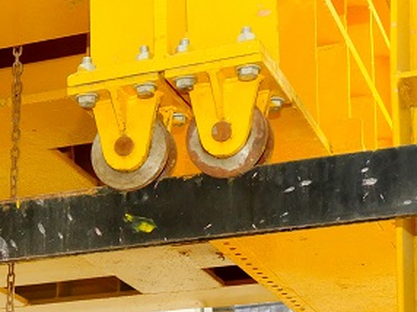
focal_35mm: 112
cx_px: -12
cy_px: 464
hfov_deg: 17.1
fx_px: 1348
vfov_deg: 12.6
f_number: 5
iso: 800
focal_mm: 16
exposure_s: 1/100
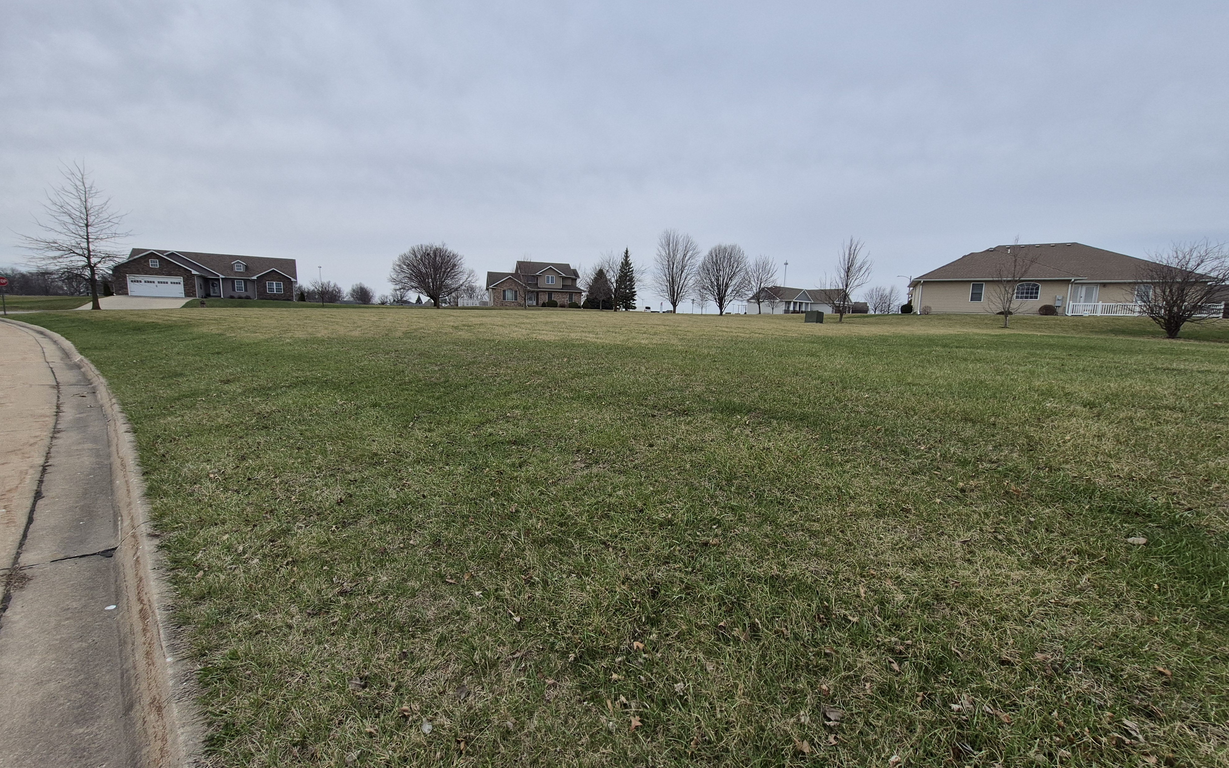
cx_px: 613
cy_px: 393
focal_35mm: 14
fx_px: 469
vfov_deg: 78.6
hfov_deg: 105.3
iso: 50
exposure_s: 1/3160
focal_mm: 1.74
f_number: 2.2
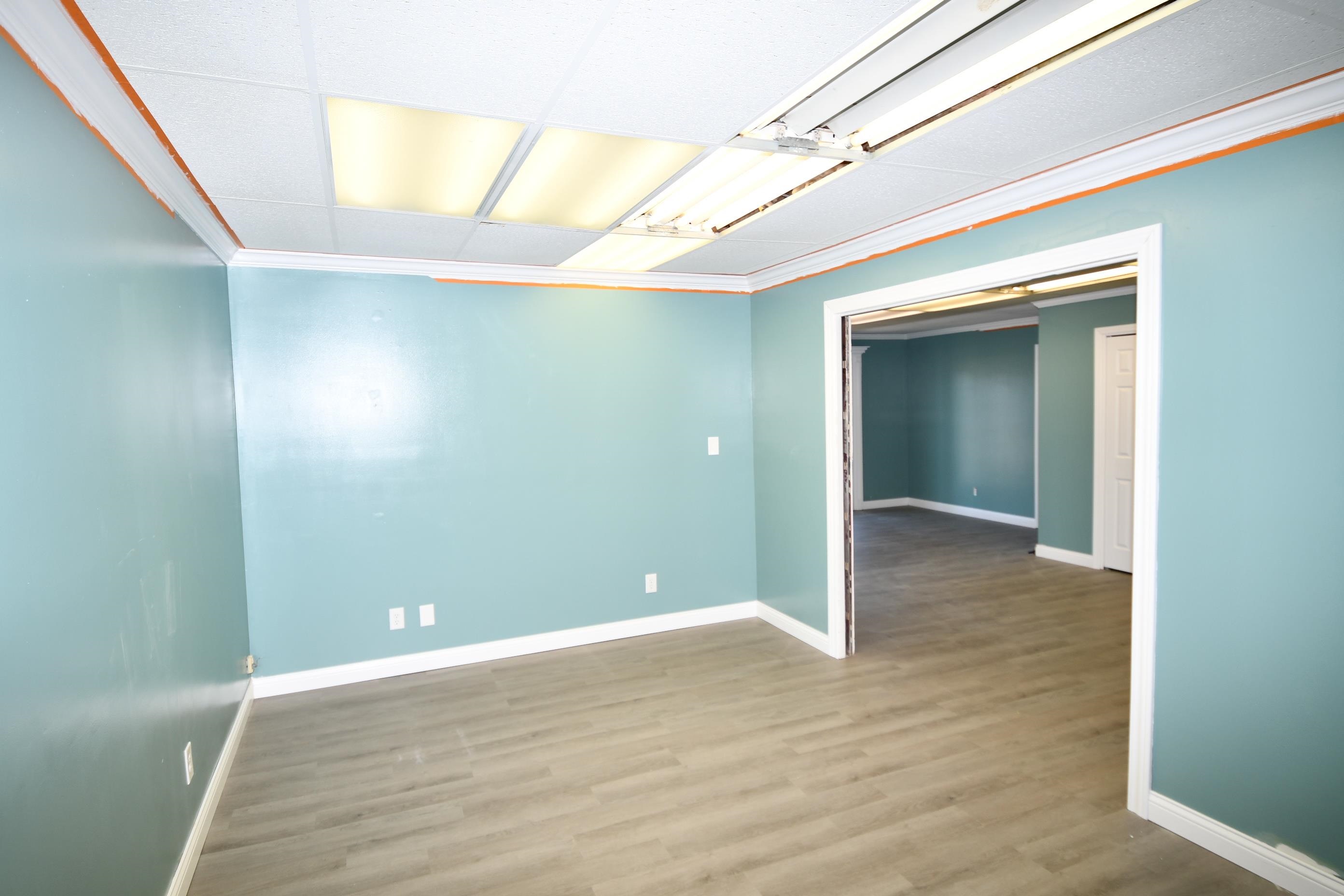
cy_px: 448
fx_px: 709
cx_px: 672
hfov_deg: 86.9
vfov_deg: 64.6
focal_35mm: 19
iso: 200
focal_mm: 13
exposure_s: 1/80
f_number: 4.5
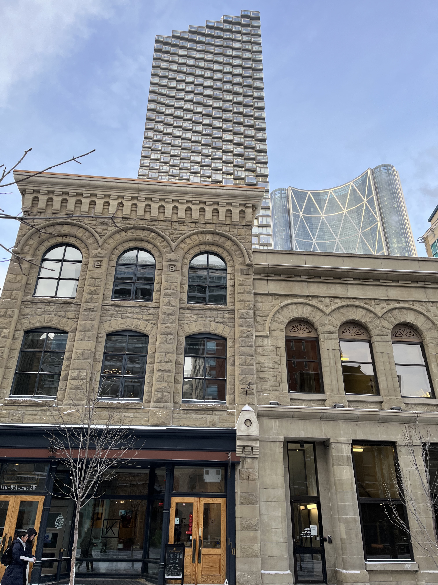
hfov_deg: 53.1
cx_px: 219
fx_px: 439
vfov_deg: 67.3
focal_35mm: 26
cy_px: 292
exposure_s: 1/299
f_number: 1.6
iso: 50
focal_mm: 5.1
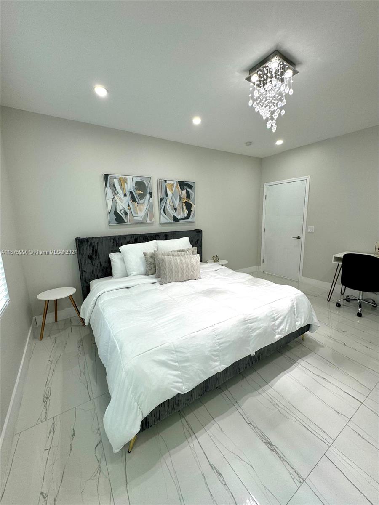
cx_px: 190
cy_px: 252
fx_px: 204
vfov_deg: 102.1
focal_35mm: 14
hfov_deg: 85.7
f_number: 2.2
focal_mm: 2.22
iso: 64
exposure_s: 1/120
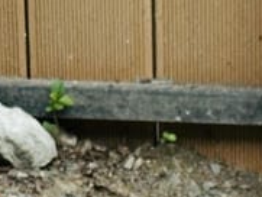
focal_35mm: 318
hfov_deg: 6.2
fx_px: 2408
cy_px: 442
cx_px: 233
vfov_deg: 4.6
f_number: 1.78
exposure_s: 1/1120
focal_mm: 6.86
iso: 64
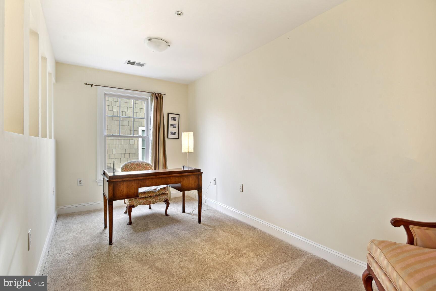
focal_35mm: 17
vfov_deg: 70.4
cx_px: 218
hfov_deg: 93.3
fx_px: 206
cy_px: 146
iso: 250
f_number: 8
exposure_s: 1/30
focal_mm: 17
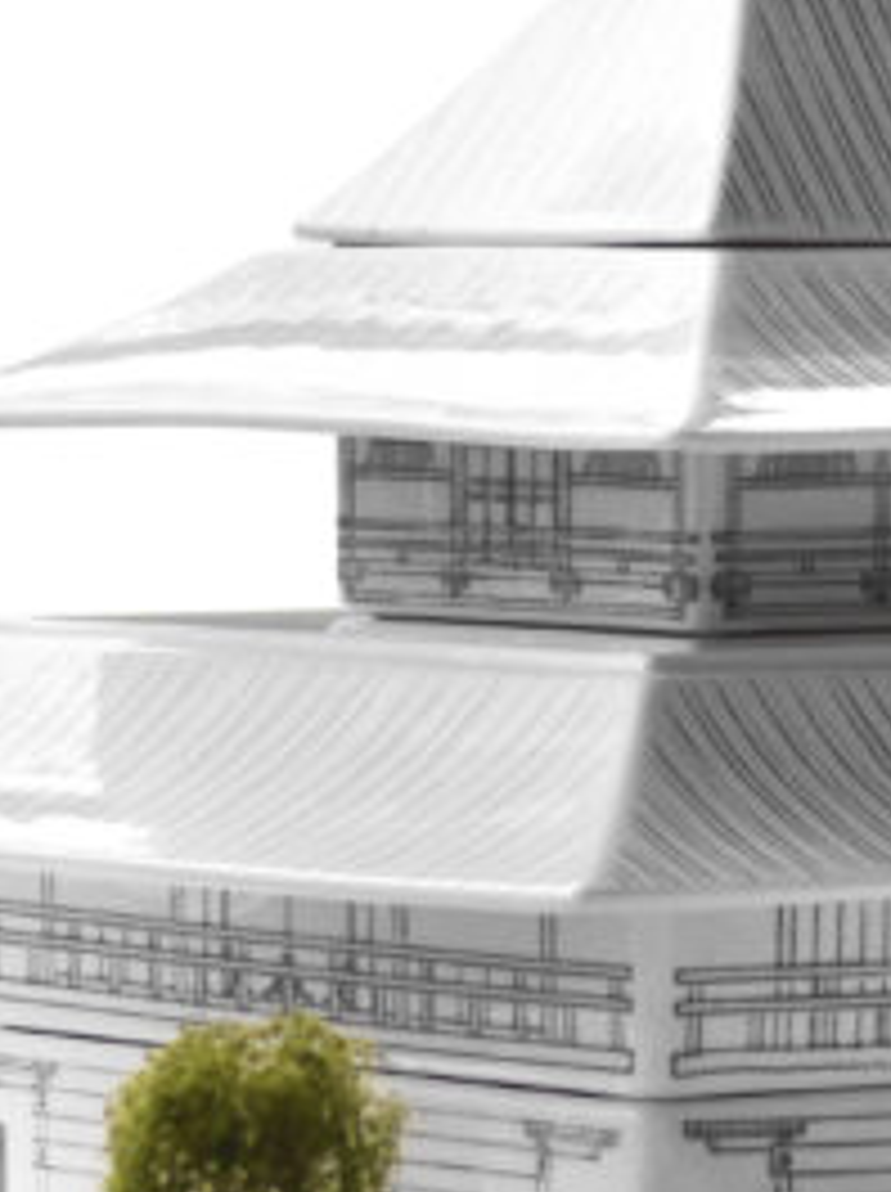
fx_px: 10768
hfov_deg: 4.7
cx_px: 860
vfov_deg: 6.3
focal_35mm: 313
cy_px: 778
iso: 200
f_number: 2.8
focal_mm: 20.7
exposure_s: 1/125
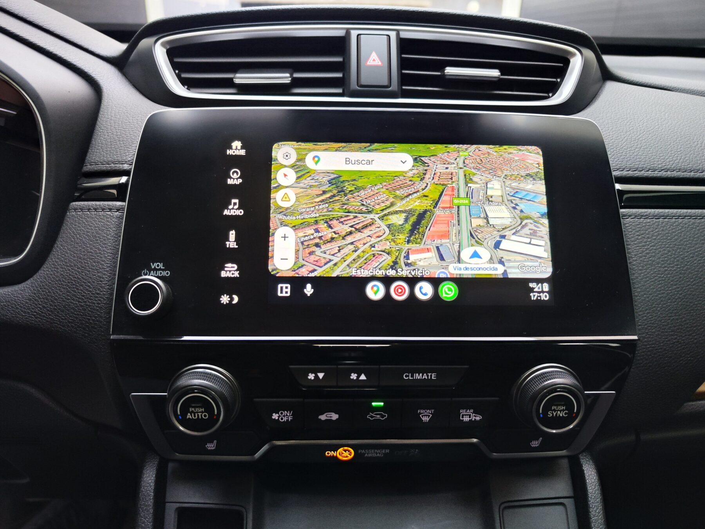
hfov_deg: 73.9
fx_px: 468
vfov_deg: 58.9
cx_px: 352
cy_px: 264
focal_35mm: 23
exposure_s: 1/90.2
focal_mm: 7.01
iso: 339
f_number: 1.69
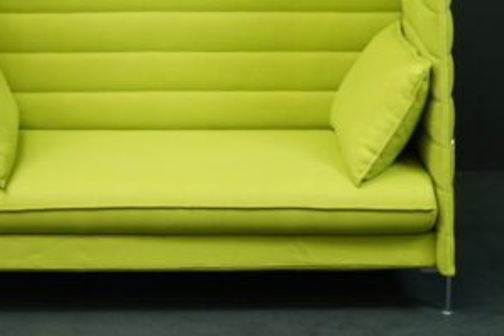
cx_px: 186
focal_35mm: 141
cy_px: 68
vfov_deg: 9.7
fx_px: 1975
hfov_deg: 14.5
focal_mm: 70
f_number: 7.1
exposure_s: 1/320
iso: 5000
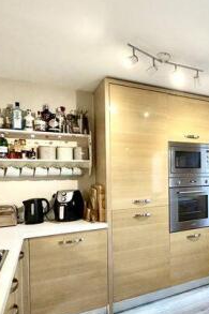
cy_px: 176
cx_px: 212
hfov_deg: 39.3
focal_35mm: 29
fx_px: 253
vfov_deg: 63.5
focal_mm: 2.22
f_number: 2.2
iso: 320
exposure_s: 1/121
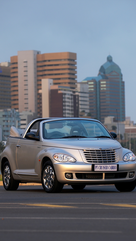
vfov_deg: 11.4
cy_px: 120
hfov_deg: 6.4
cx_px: 68
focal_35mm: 189
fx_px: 1212
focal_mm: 120
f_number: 4.5
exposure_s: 1/100
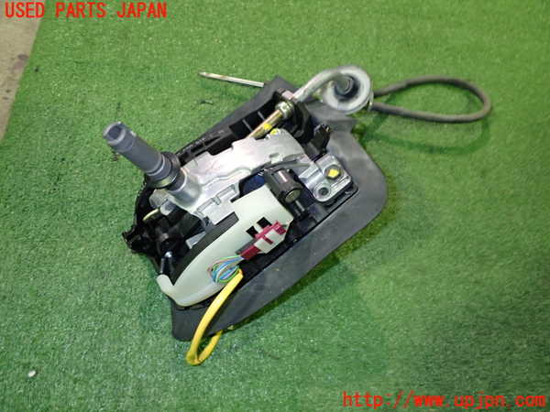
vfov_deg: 46.8
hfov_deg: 60.0
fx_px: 477
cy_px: 206
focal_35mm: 30
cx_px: 275
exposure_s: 1/4
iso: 400
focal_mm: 5.4
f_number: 6.3
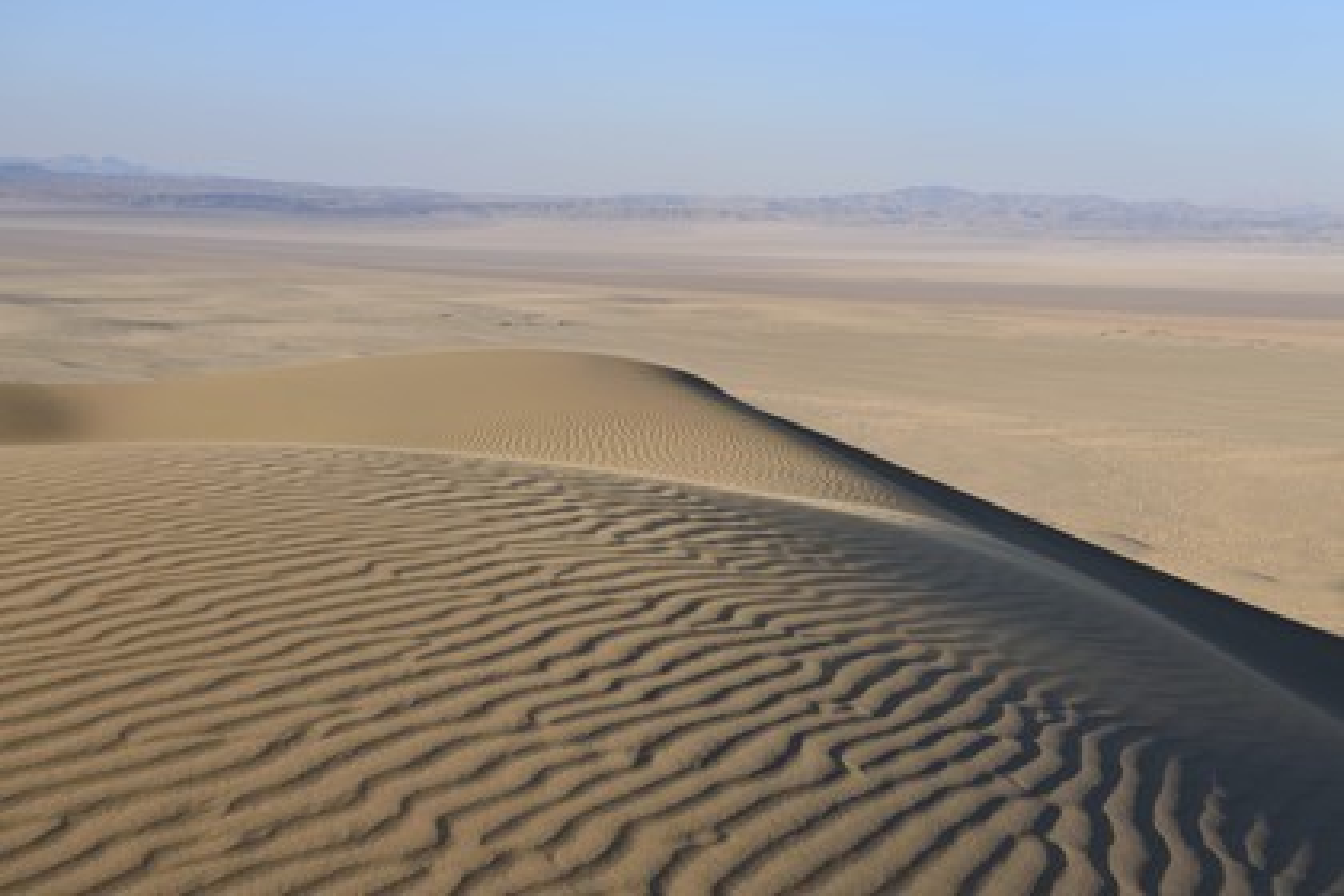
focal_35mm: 55
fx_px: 2053
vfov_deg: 24.6
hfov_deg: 36.2
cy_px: 448
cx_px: 672
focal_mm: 55
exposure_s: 1/250
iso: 200
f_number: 9
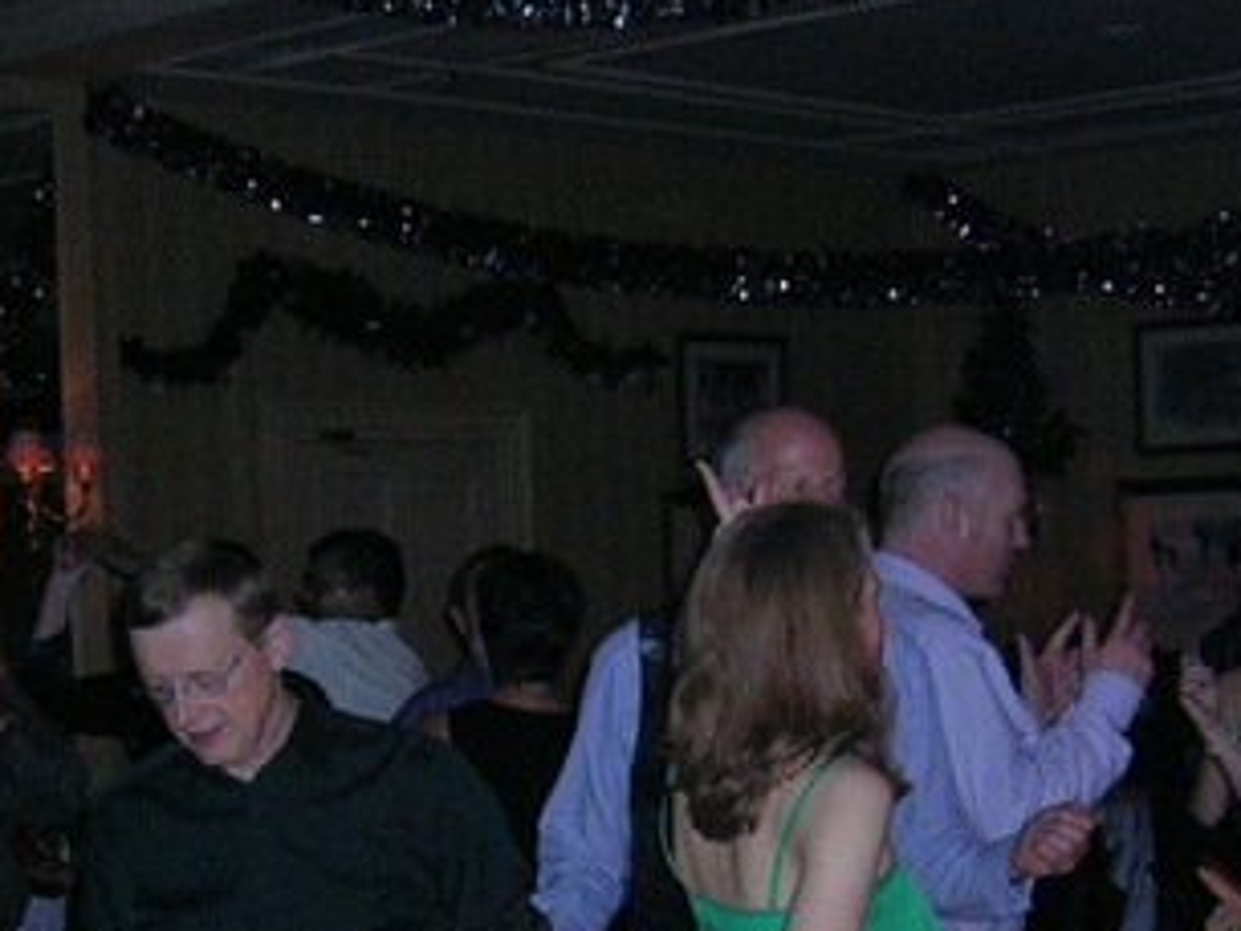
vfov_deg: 16.9
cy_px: 986
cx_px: 741
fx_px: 3048
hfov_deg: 23.0
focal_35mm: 85
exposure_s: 1/60
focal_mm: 5.7
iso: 200
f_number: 2.8
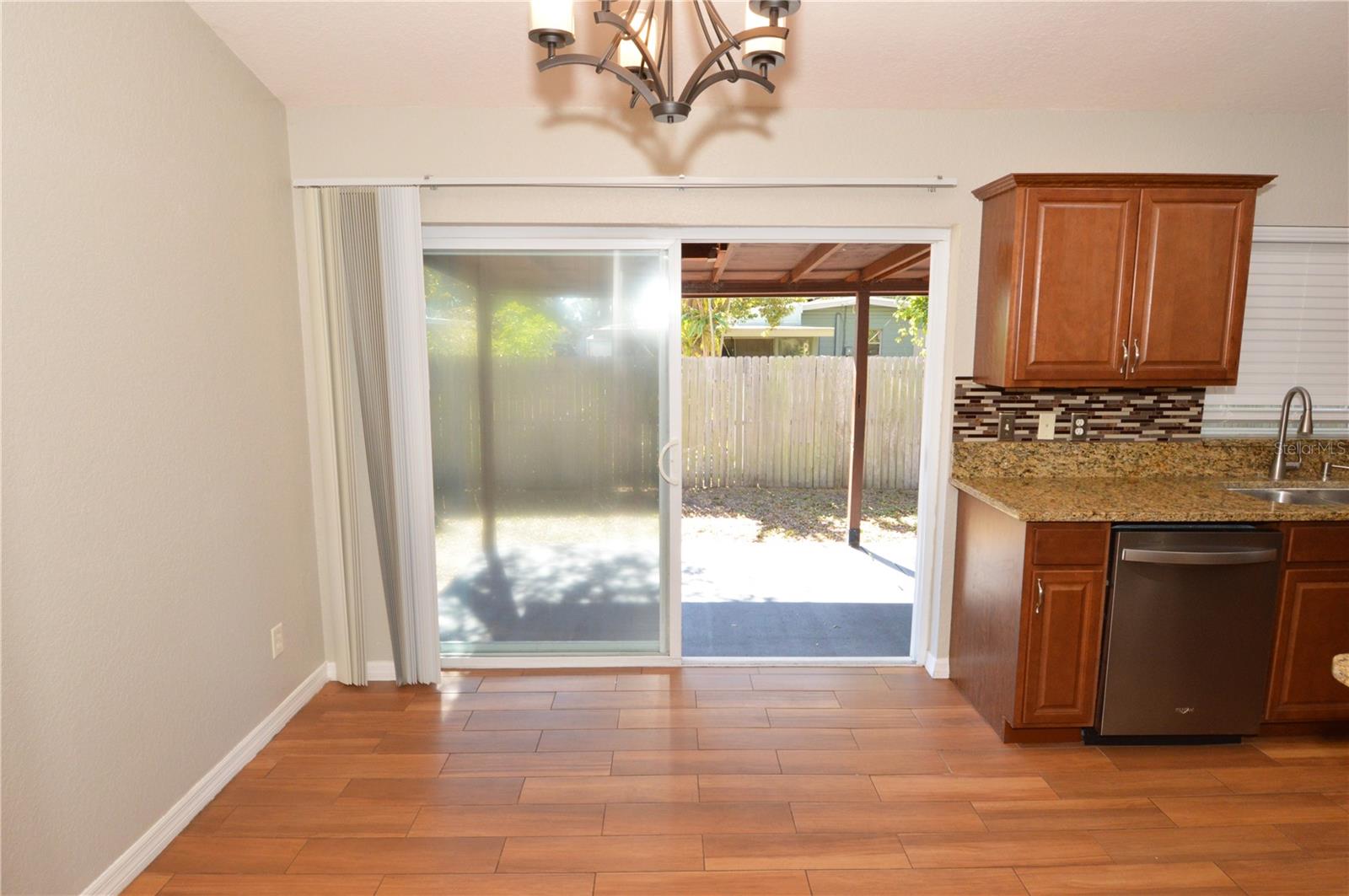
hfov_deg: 90.1
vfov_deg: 67.3
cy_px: 448
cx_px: 674
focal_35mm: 18
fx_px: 674
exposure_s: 1/80
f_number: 9
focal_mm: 12
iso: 800
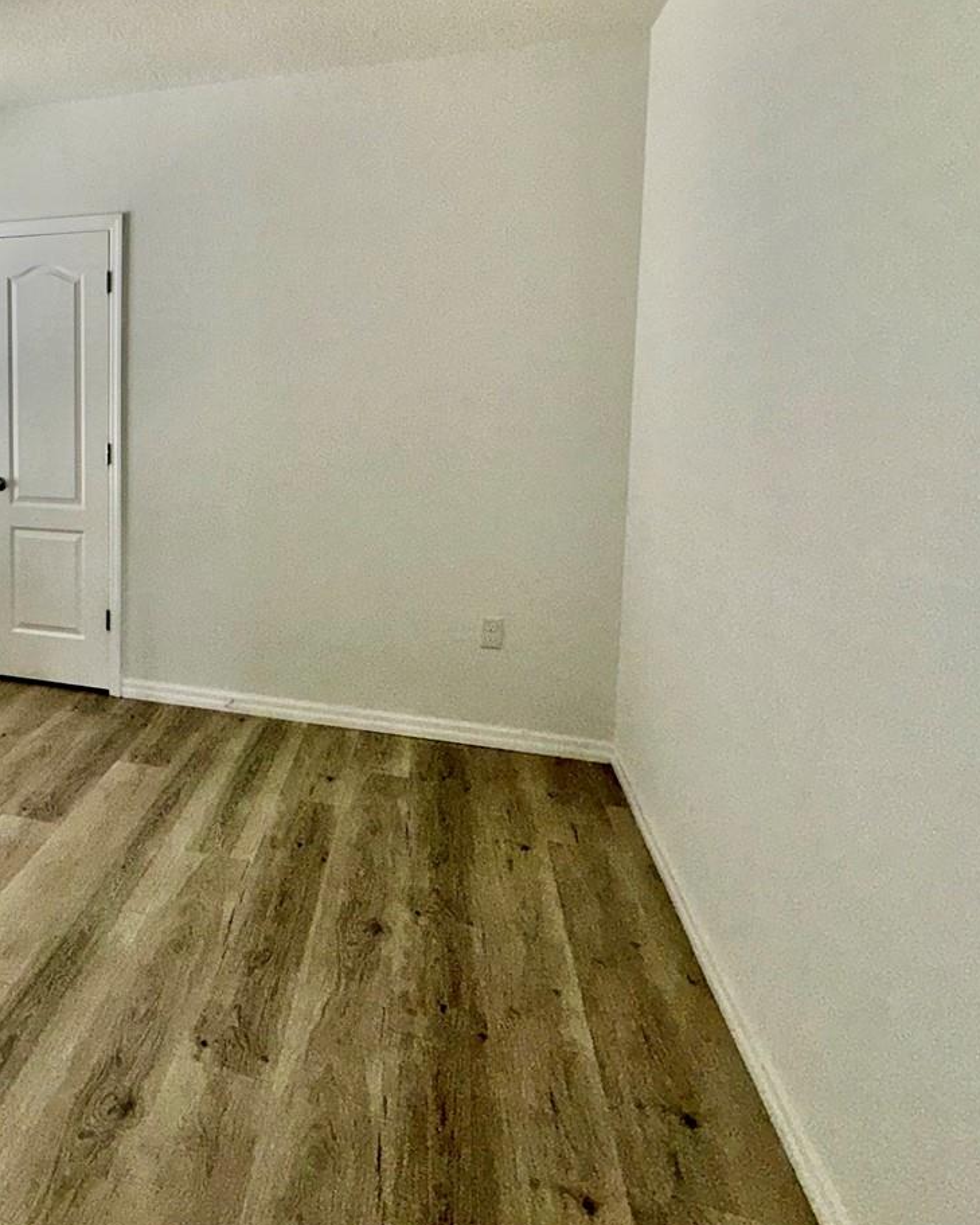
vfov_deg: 69.2
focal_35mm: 24
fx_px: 870
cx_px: 126
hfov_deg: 52.7
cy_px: 459
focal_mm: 2.22
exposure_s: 1/187
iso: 32
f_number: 2.2
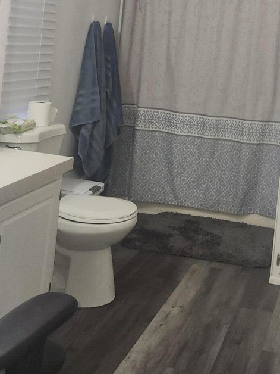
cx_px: 274
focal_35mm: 50
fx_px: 539
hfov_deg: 27.6
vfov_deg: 36.2
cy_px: 49
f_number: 1.8
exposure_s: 1/60
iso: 100
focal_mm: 5.4
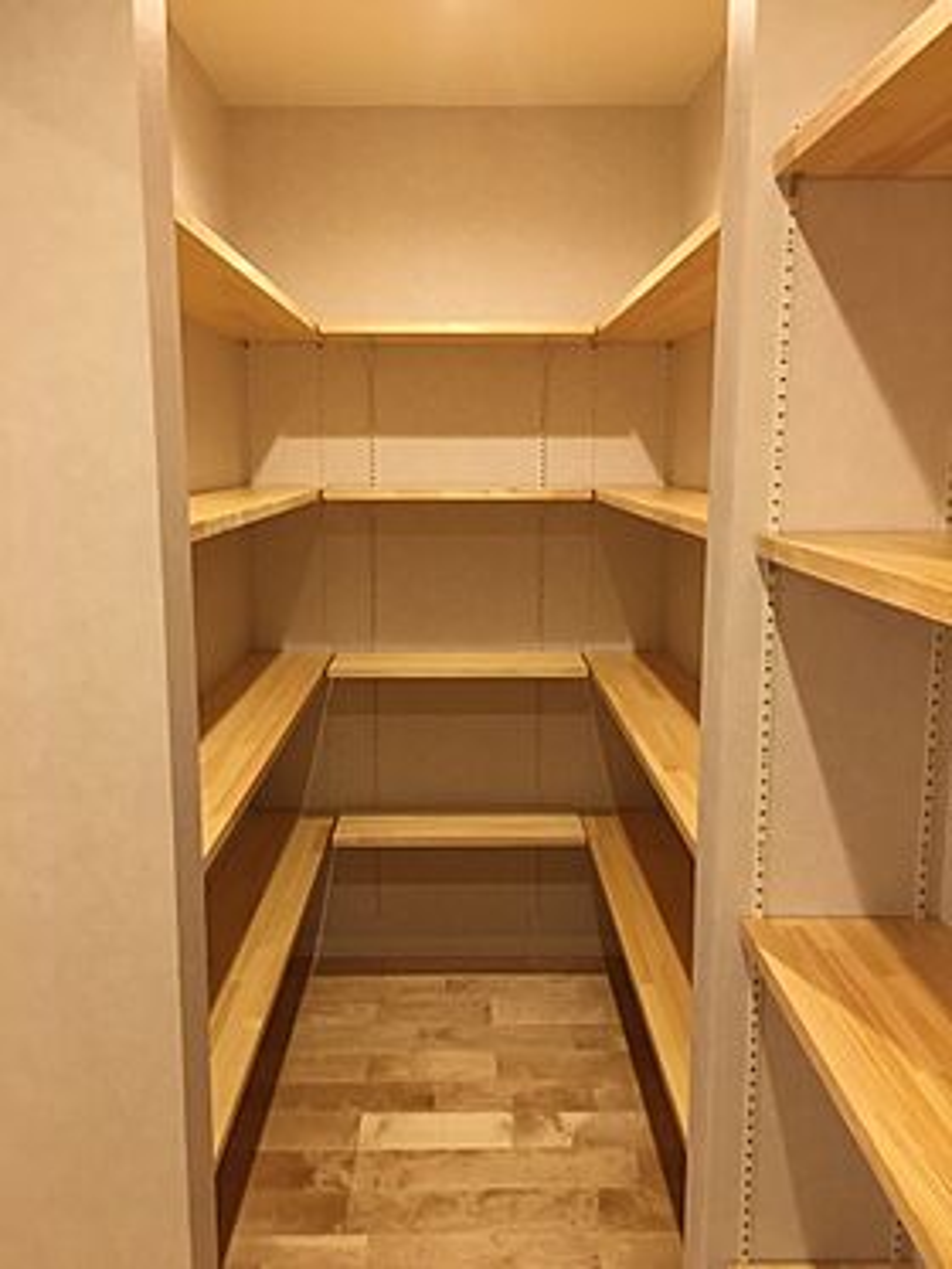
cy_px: 634
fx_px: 1063
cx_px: 476
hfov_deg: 48.3
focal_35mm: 29
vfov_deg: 61.6
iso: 200
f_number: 2.2
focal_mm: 4.15
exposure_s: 1/30
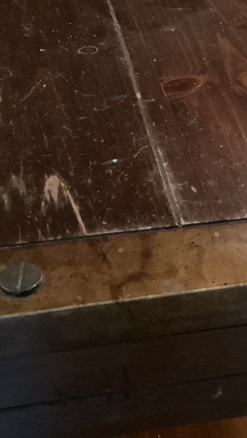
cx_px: 167
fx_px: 640
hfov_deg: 21.8
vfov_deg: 37.7
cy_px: 171
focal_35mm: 55
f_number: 2.4
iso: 800
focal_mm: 3.3
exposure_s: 1/15
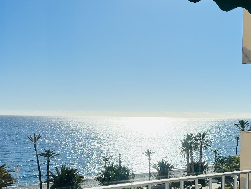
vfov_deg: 26.2
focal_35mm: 55
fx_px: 399
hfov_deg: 33.7
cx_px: 207
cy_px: 144
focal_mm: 5.7
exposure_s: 1/6211
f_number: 1.5
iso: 50
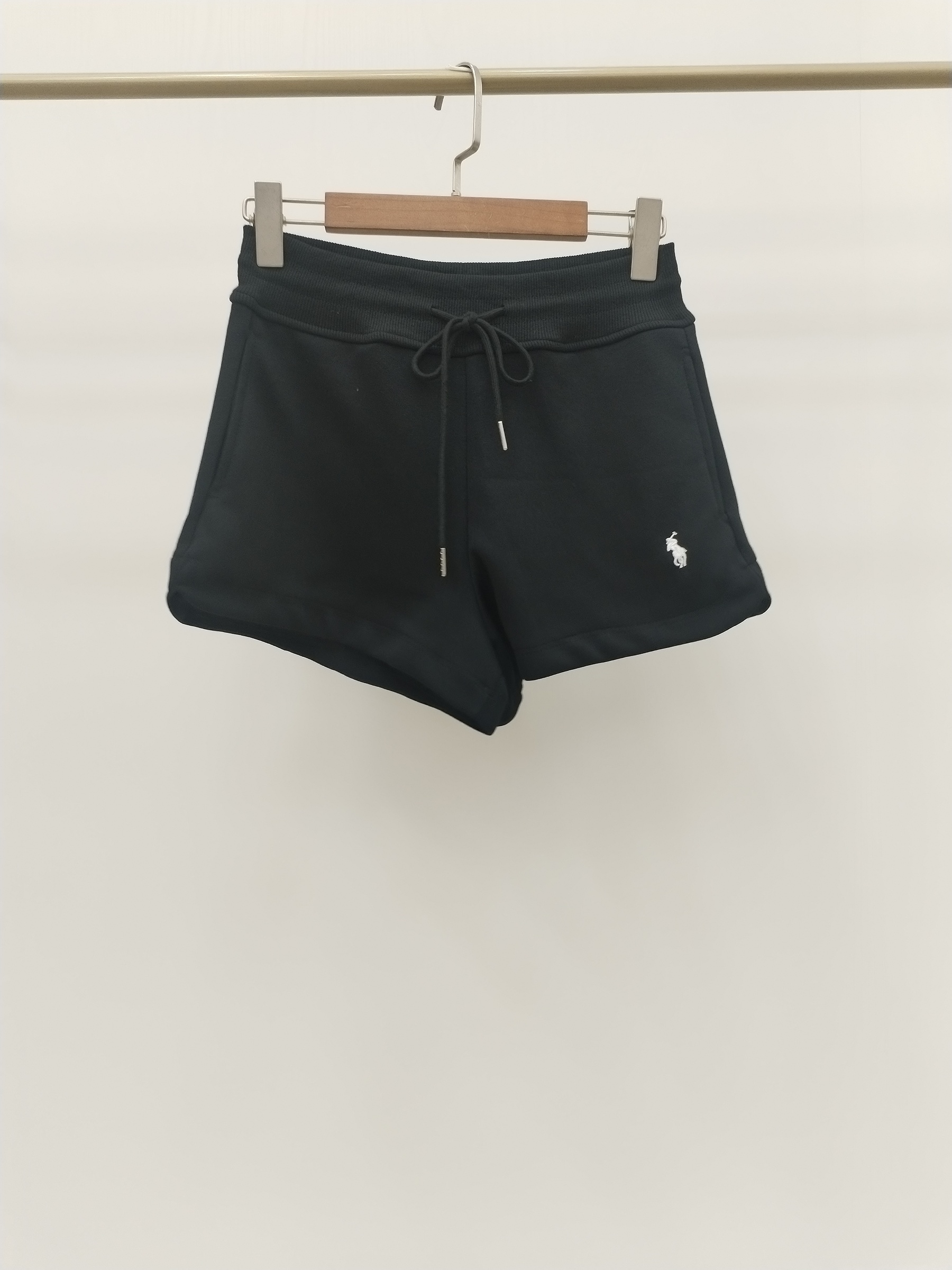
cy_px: 635
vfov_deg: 61.7
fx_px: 1063
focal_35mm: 29
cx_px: 476
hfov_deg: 48.2
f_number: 1.8
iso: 186
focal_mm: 4.75
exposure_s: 1/60
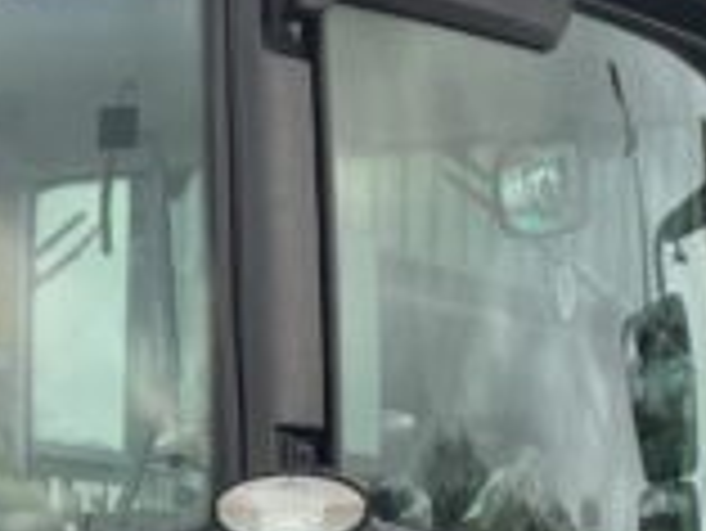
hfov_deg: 10.5
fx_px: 3858
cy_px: 1166
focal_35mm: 189
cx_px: 396
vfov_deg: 7.5
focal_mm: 3
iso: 16
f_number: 1.8
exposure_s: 1/256
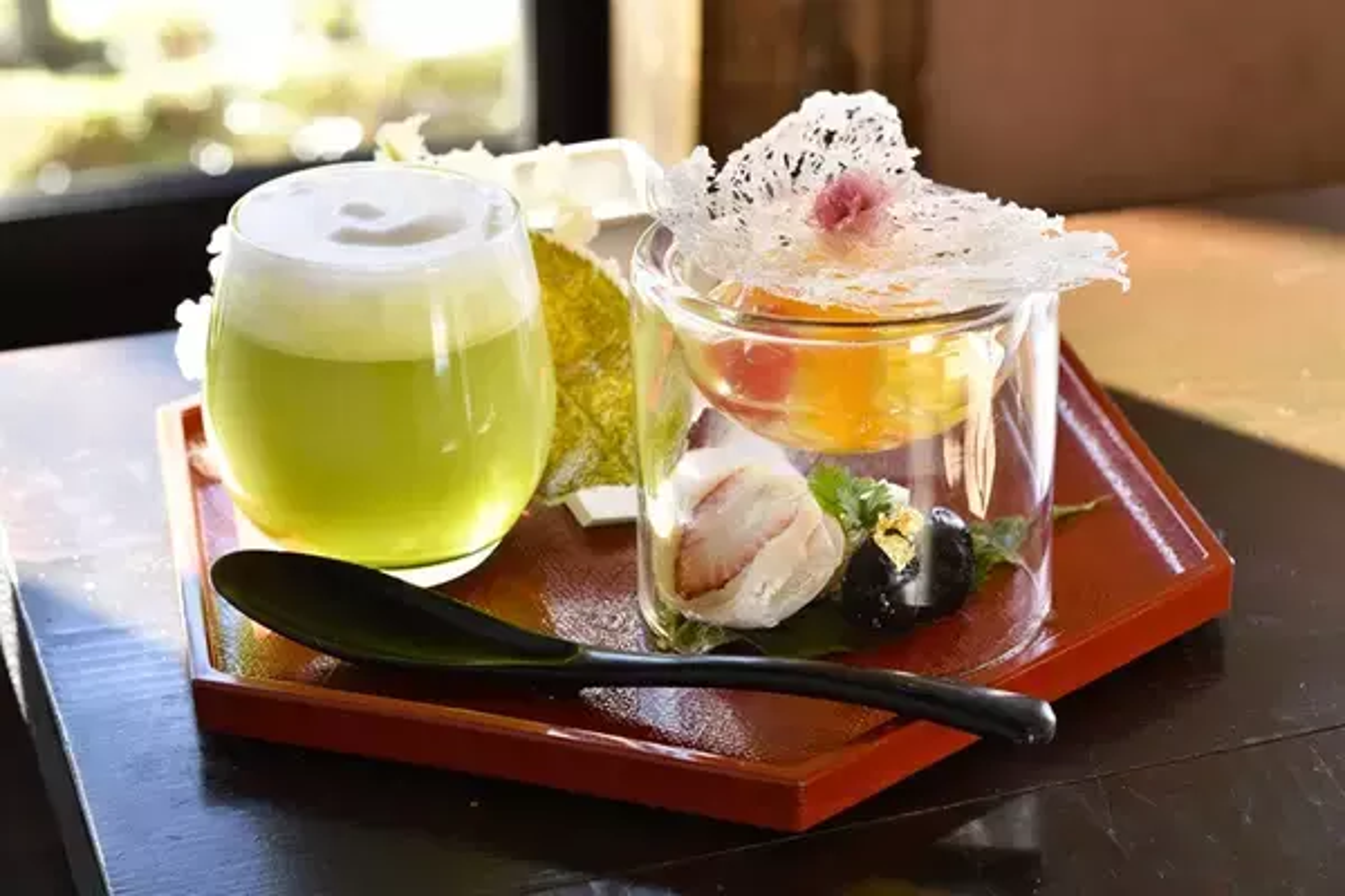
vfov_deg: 18.2
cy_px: 448
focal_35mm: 75
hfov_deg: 27.0
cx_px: 672
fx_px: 2802
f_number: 5.6
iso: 400
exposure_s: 1/100
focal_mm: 50
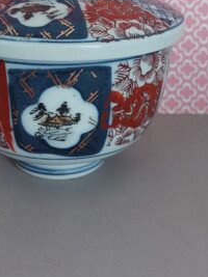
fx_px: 289
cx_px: 54
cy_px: 101
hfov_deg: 38.7
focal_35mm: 36
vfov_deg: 50.8
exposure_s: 1/25
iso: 640
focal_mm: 5.23
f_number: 1.8
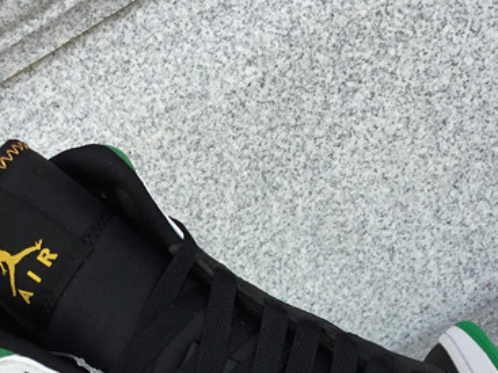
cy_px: 386
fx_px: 1093
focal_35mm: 76
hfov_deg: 25.7
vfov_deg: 18.8
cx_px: 252
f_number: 2.4
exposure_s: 1/433
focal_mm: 3.3
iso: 25
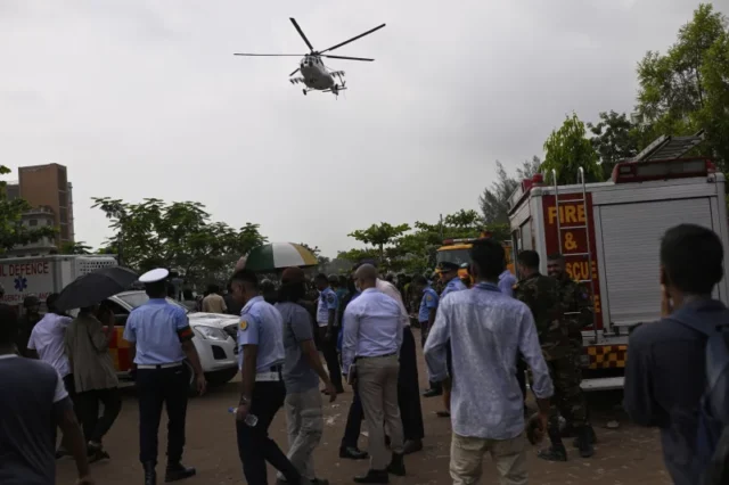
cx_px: 364
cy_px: 242
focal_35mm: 35
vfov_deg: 37.8
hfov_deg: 54.5
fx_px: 708
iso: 250
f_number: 3.2
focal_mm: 35
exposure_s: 1/8000
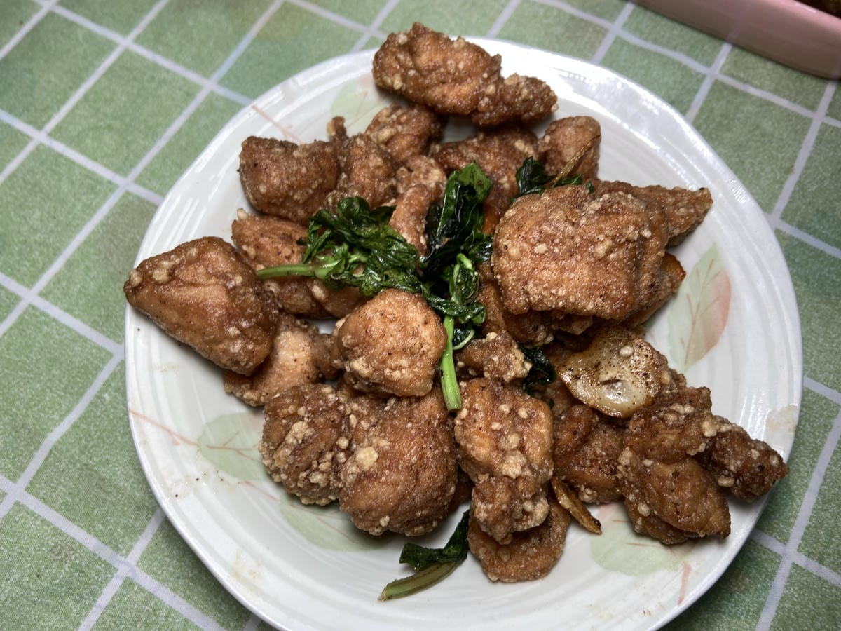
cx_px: 420
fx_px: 632
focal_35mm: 26
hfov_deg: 67.3
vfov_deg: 53.1
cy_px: 316
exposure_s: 1/120
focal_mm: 4.25
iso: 32
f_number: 1.8
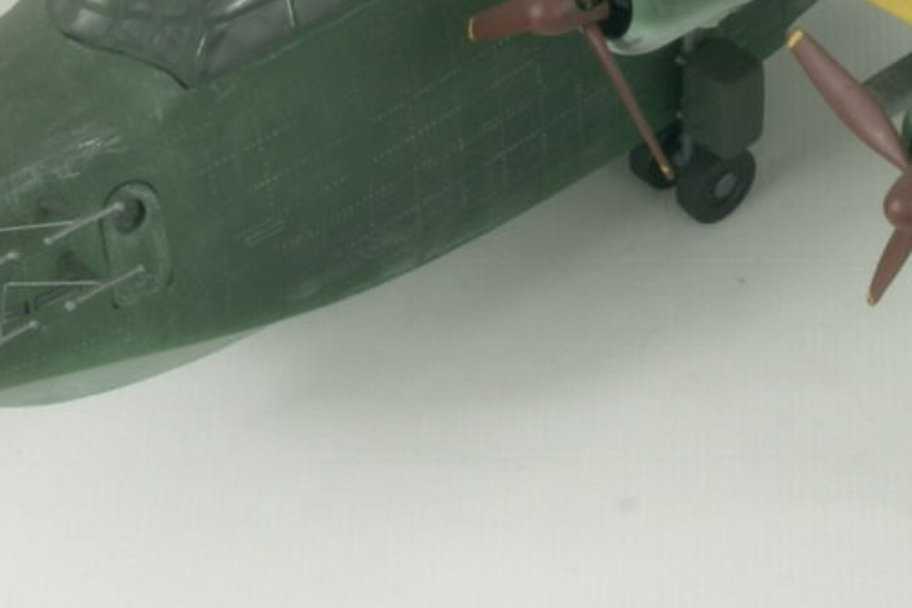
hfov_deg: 12.5
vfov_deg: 8.3
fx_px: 4104
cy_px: -245
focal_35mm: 162
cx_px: 956
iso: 80
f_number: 29
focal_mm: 28
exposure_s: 2
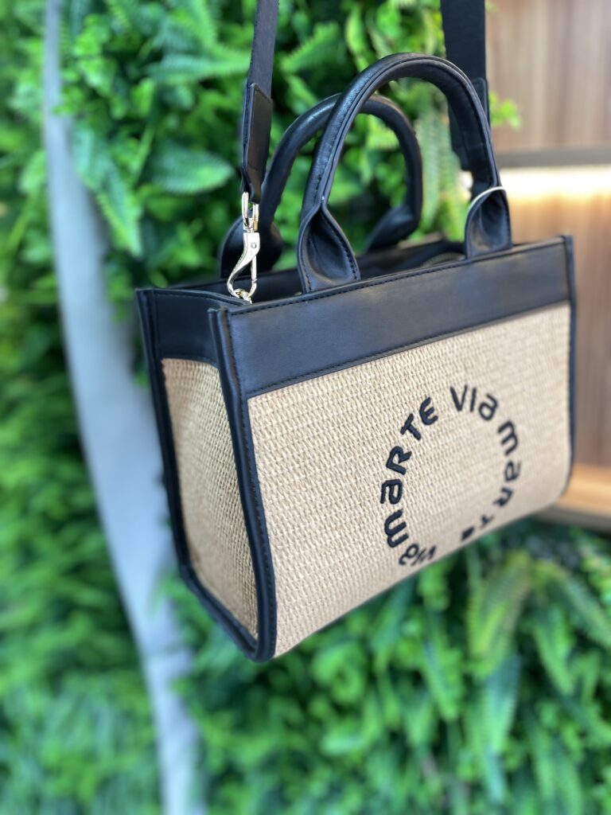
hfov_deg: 53.1
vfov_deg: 67.3
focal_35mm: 26
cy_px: 408
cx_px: 306
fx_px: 612
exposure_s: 1/60
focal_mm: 4.2
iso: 80
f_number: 1.6
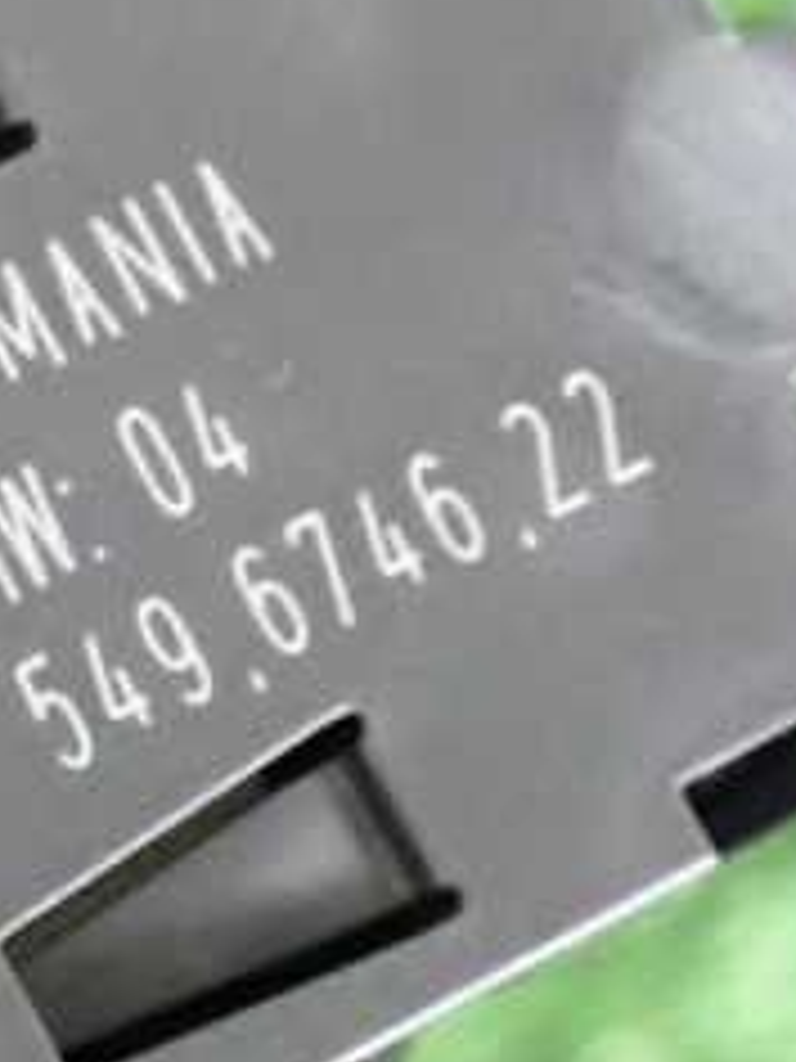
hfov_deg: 5.8
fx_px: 7788
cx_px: -454
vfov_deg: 7.8
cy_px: 724
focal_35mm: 254
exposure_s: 1/100
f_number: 4.9
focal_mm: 18
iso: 4000
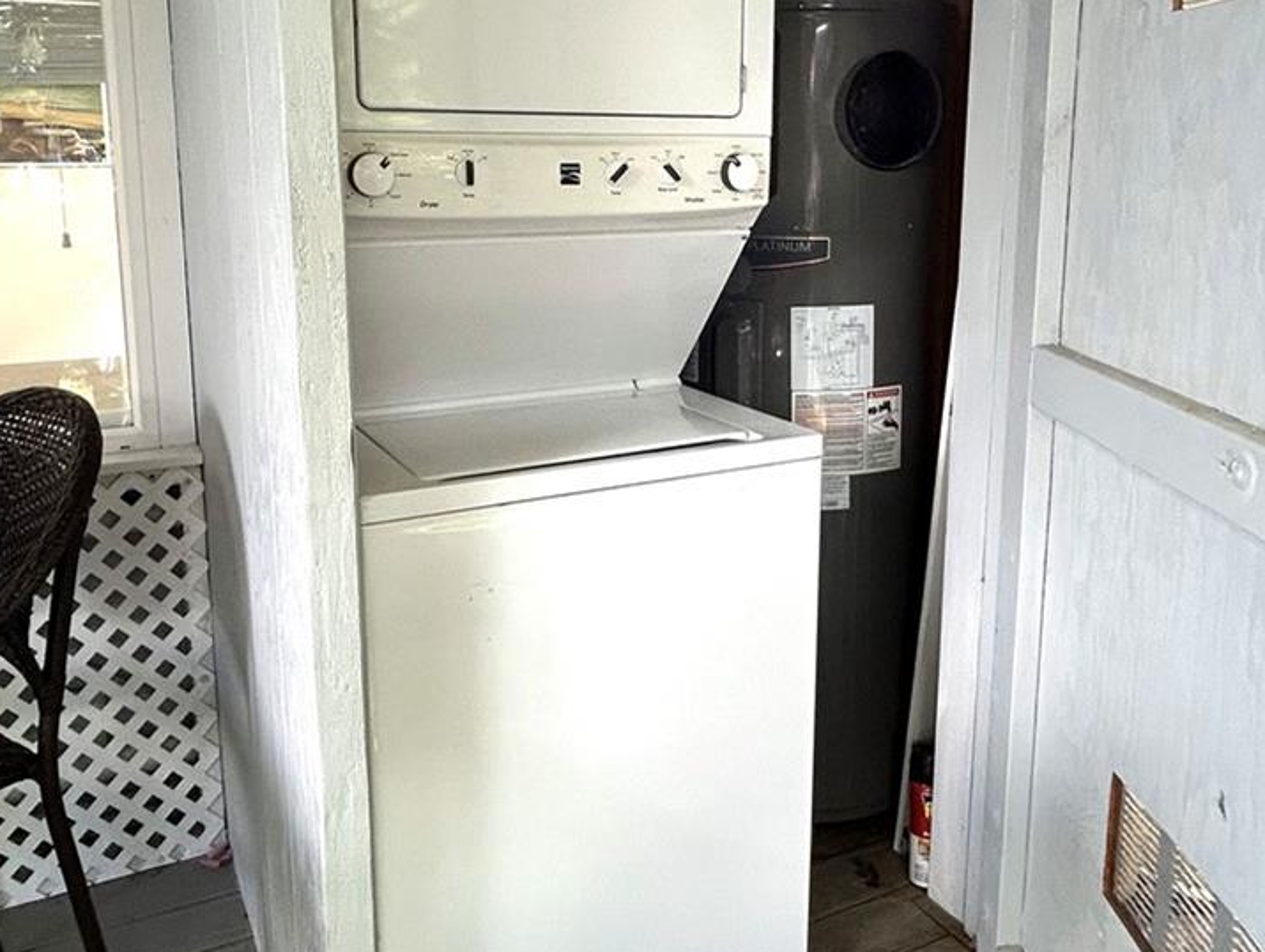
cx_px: 625
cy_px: 350
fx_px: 1061
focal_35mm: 29
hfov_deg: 61.6
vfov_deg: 47.8
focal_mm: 1.95
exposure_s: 1/131
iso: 46
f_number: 2.2
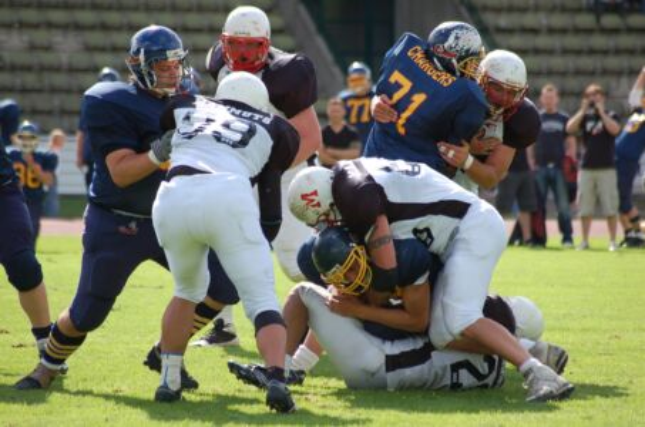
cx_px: 322
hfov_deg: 7.1
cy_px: 214
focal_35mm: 292
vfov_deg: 4.7
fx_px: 5230
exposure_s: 1/1000
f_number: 5
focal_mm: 195
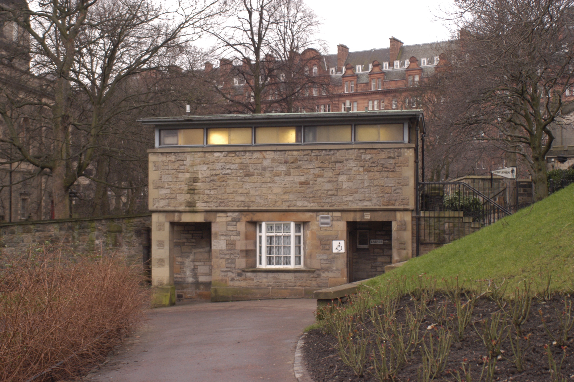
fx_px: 836
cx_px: 287
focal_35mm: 52
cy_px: 191
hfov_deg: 37.9
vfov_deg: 25.7
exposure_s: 1/40
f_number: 4
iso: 400
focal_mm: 35
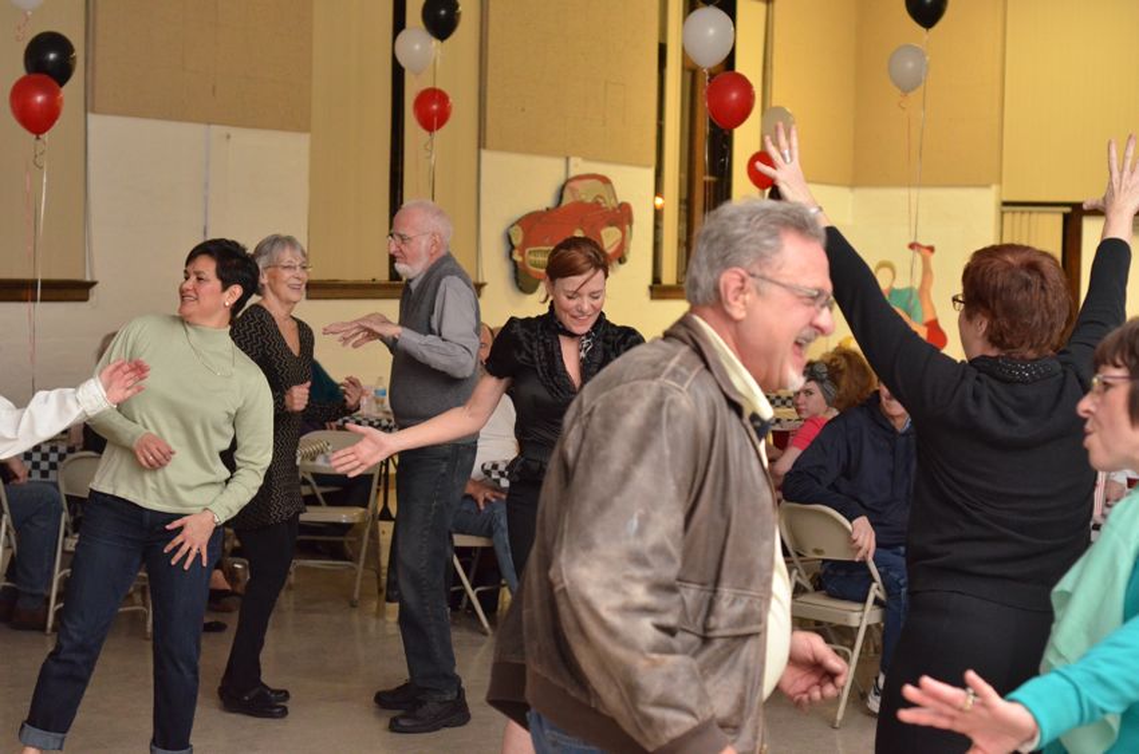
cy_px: 377
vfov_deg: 18.1
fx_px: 2368
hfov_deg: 27.0
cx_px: 570
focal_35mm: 75
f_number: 4
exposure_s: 1/250
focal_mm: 50
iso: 2500
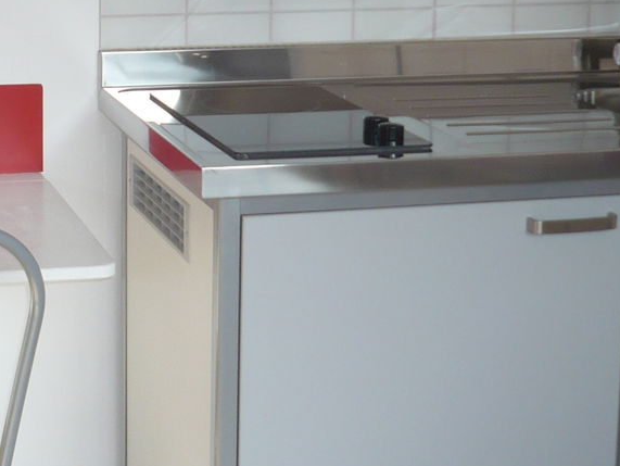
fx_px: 1756
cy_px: 56
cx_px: 189
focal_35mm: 98
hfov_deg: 19.9
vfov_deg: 15.0
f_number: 2.8
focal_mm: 5.8
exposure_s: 1/160
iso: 100
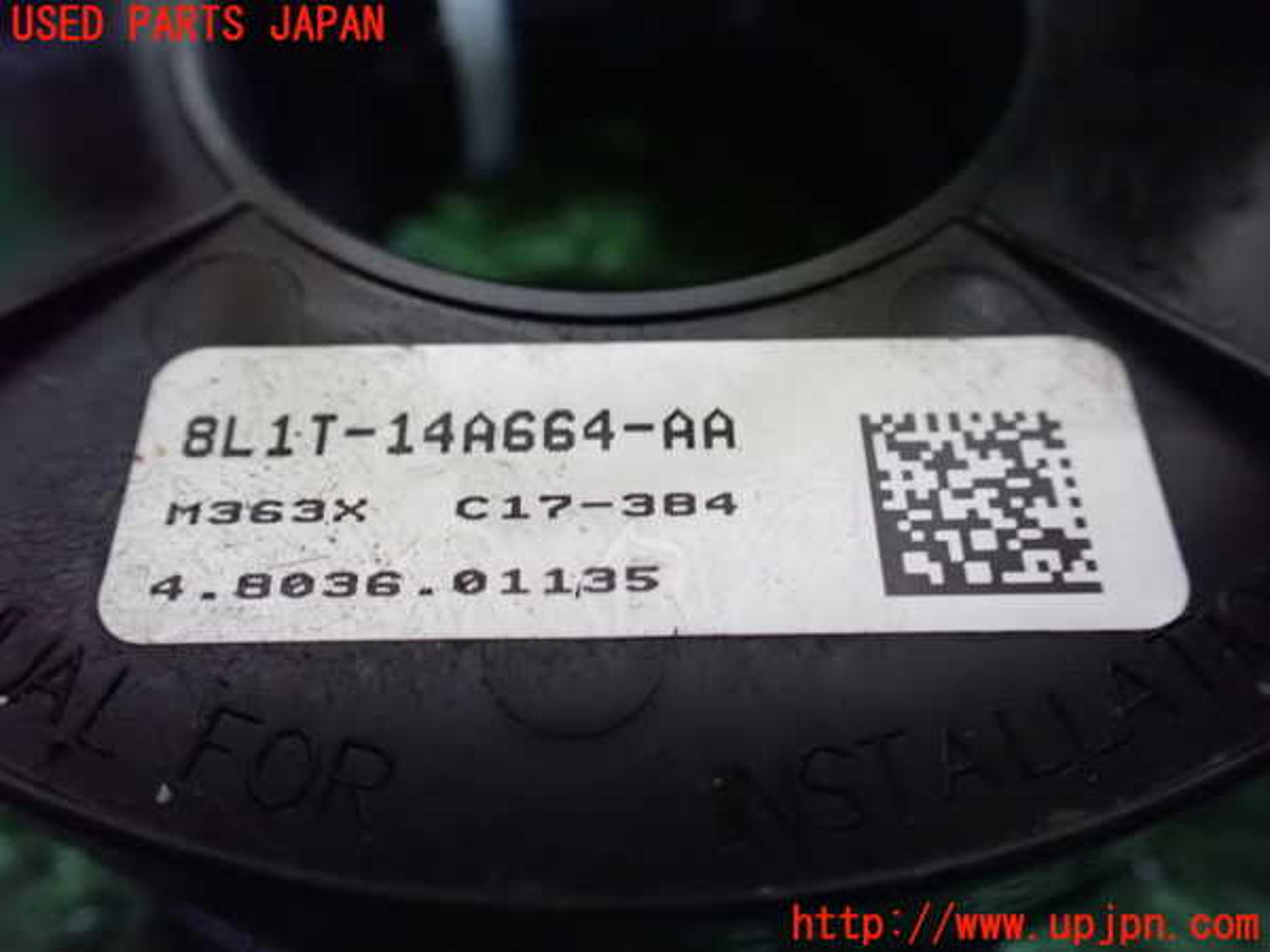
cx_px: 635
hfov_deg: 60.0
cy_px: 476
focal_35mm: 30
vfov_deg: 46.8
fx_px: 1101
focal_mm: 5.4
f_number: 2.3
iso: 1600
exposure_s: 1/20
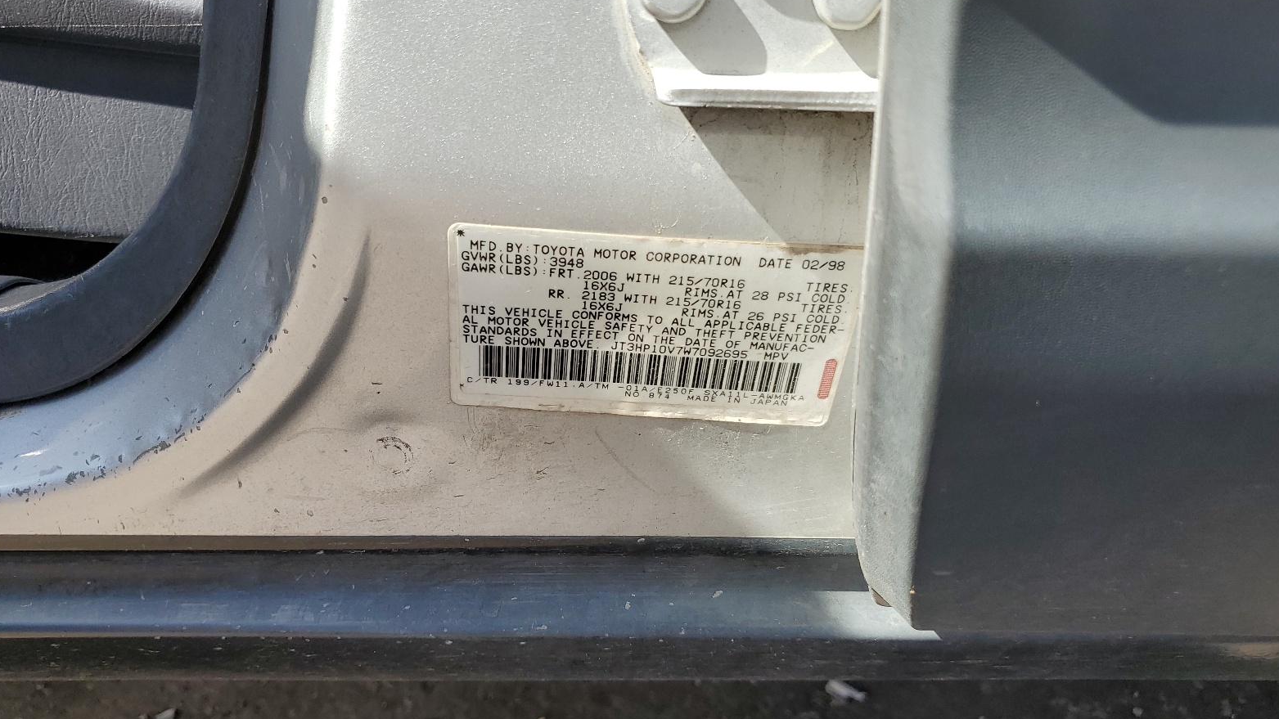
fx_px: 983
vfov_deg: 40.2
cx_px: 636
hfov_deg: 66.1
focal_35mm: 29
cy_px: 375
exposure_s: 1/625
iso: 50
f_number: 1.5
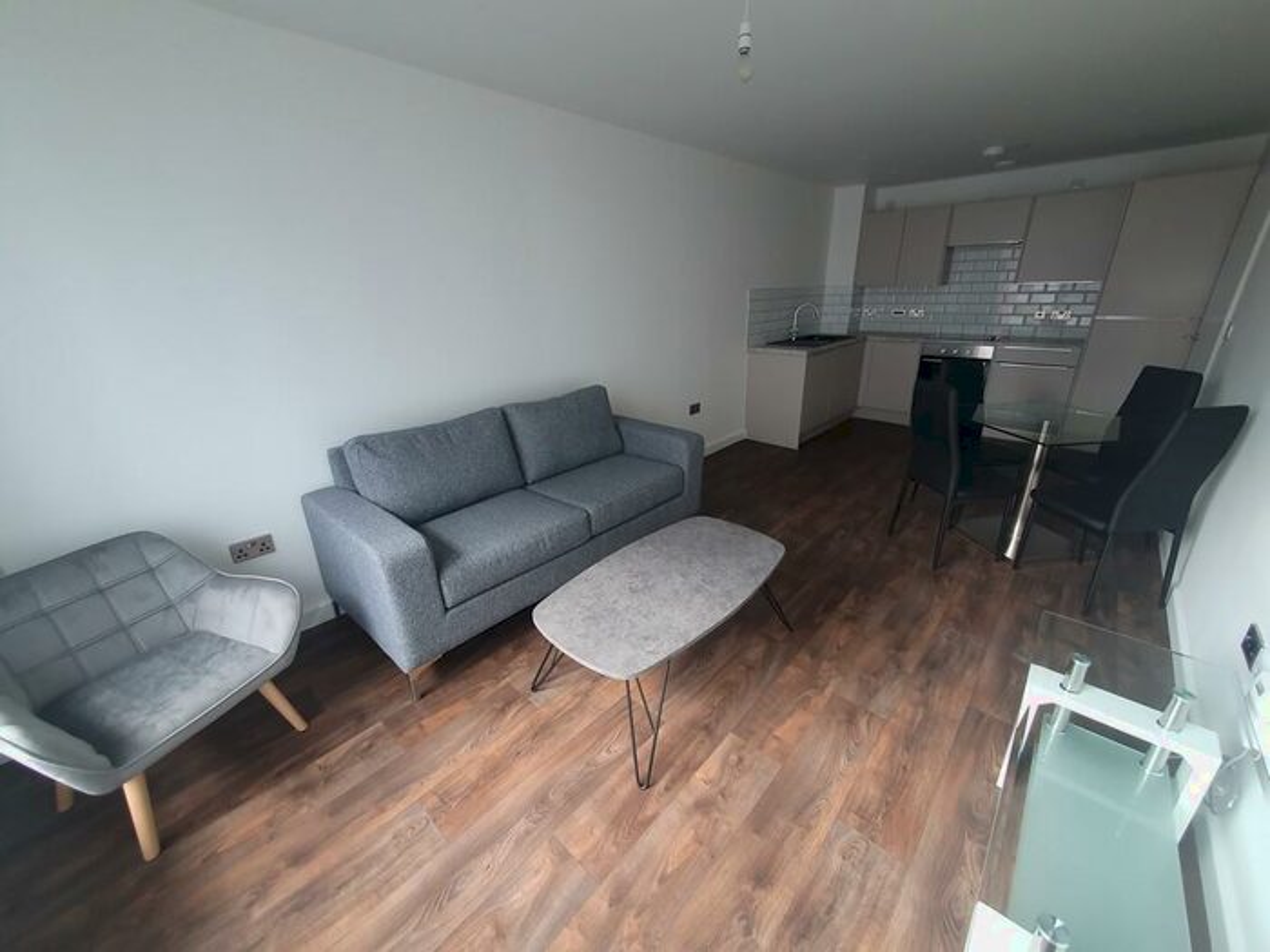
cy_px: 476
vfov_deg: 89.9
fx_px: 477
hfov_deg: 106.2
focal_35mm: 13
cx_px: 635
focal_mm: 1.8
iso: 160
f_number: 2.2
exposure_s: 1/50
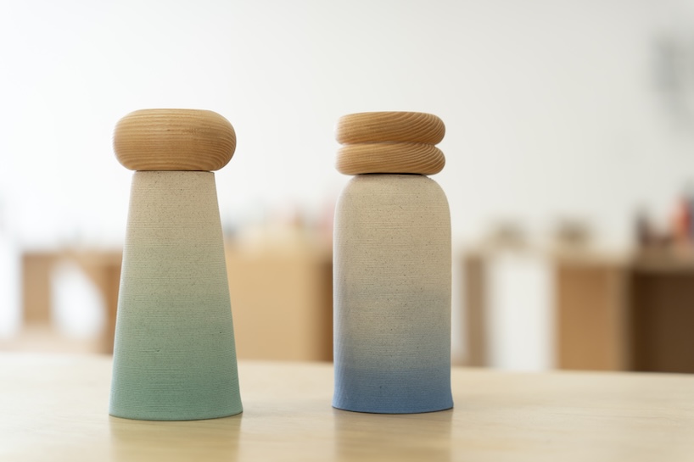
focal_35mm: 70
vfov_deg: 19.4
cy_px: 231
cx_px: 347
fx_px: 1349
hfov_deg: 28.8
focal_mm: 70
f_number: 2.8
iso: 100
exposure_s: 1/80
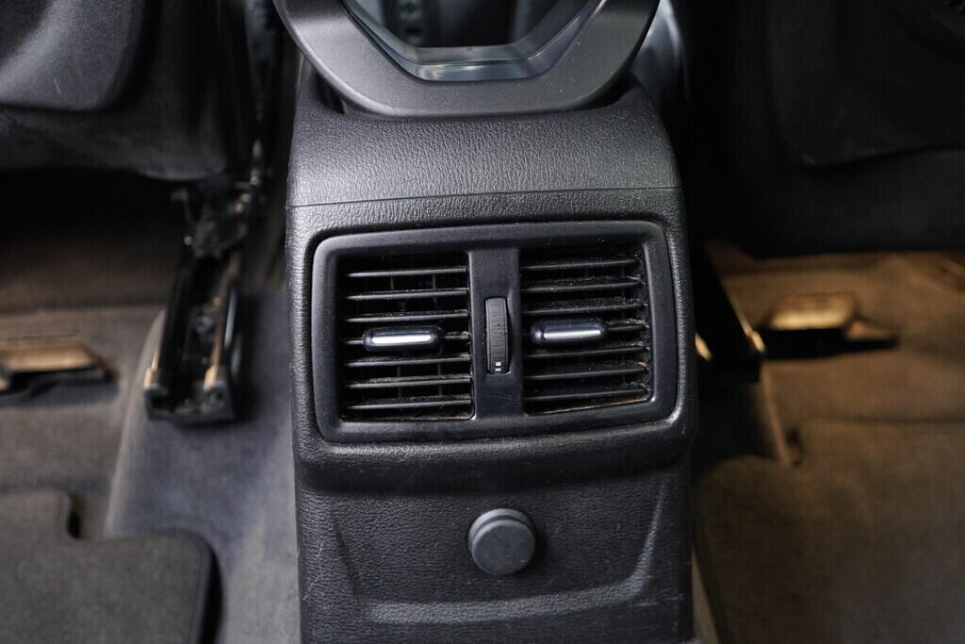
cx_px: 482
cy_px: 322
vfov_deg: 36.9
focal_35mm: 36
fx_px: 965
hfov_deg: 53.1
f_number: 2.8
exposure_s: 1/40
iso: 1600
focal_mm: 24
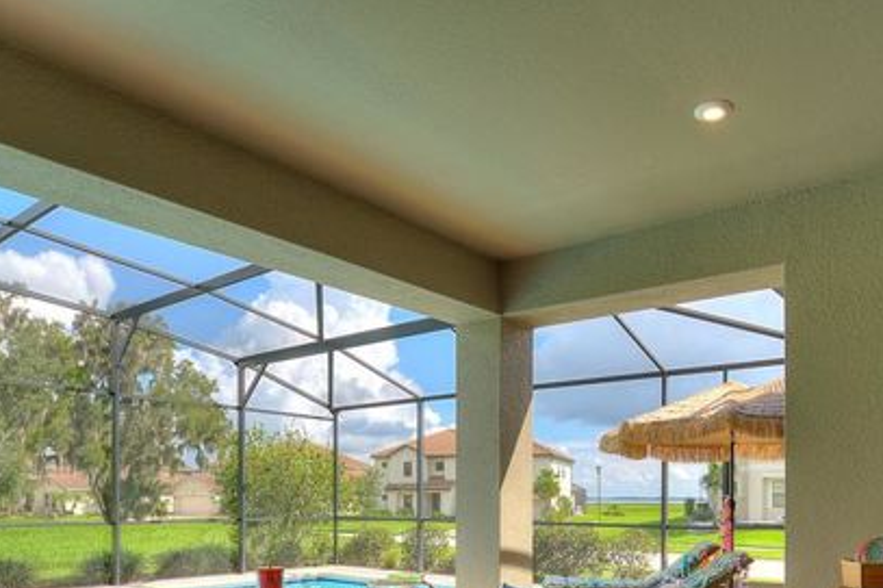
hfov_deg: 69.1
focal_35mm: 26
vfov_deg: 46.4
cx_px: 504
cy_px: 487
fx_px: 637
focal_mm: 10
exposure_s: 1/80
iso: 100
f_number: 4.5
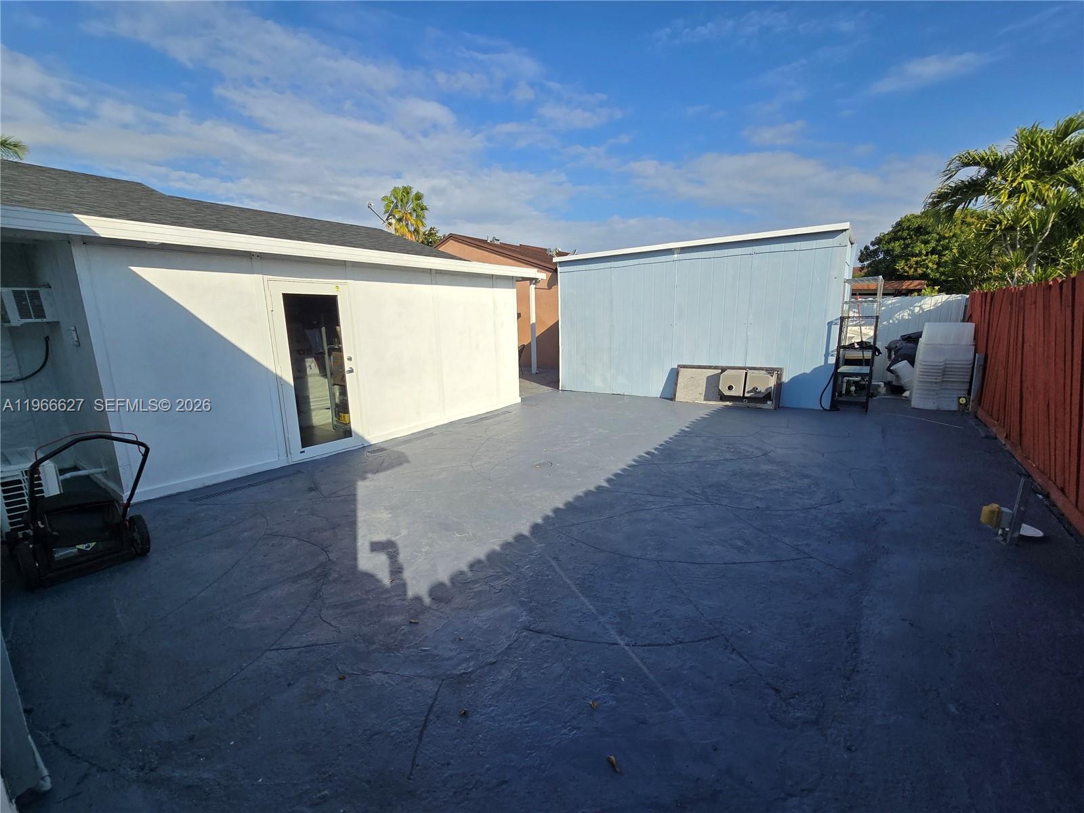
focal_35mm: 13
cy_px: 406
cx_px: 542
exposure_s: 1/2643
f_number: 2.2
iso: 50
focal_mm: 2.2
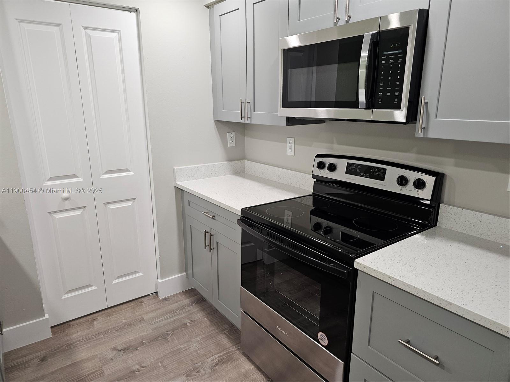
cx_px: 255
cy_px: 191
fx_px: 339
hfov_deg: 73.9
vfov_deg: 58.9
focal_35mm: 23
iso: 200
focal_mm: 6.3
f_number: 1.7
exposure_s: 1/120
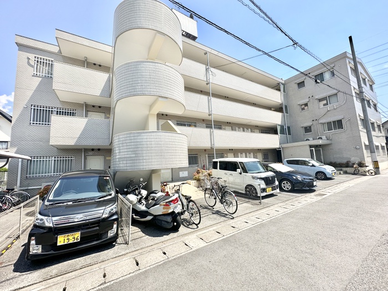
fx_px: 157
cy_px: 146
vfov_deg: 85.7
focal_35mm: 14
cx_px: 194
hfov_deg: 102.1
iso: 50
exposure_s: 1/1667
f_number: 2.2
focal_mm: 2.22
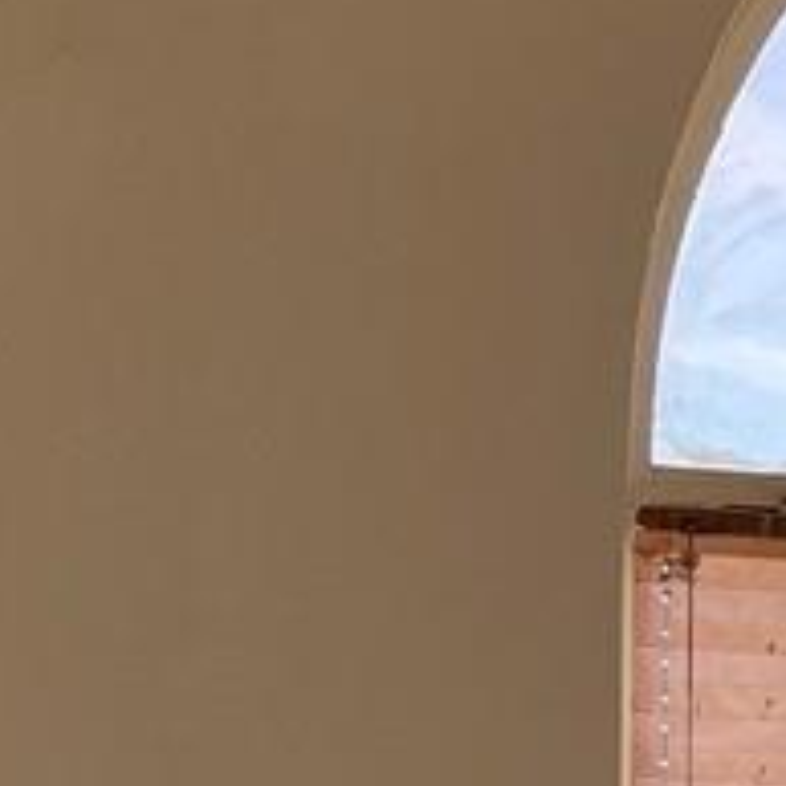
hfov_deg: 8.4
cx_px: 1906
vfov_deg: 8.8
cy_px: 1372
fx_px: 4907
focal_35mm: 191
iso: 50
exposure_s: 1/1159
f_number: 1.5
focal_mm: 5.7
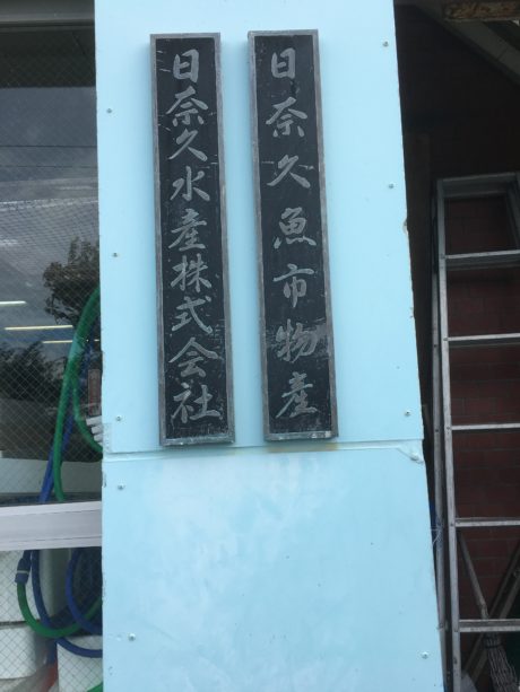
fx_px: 581
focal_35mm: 29
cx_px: 260
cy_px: 346
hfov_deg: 48.2
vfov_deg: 61.6
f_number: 2.2
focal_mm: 4.15
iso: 25
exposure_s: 1/487
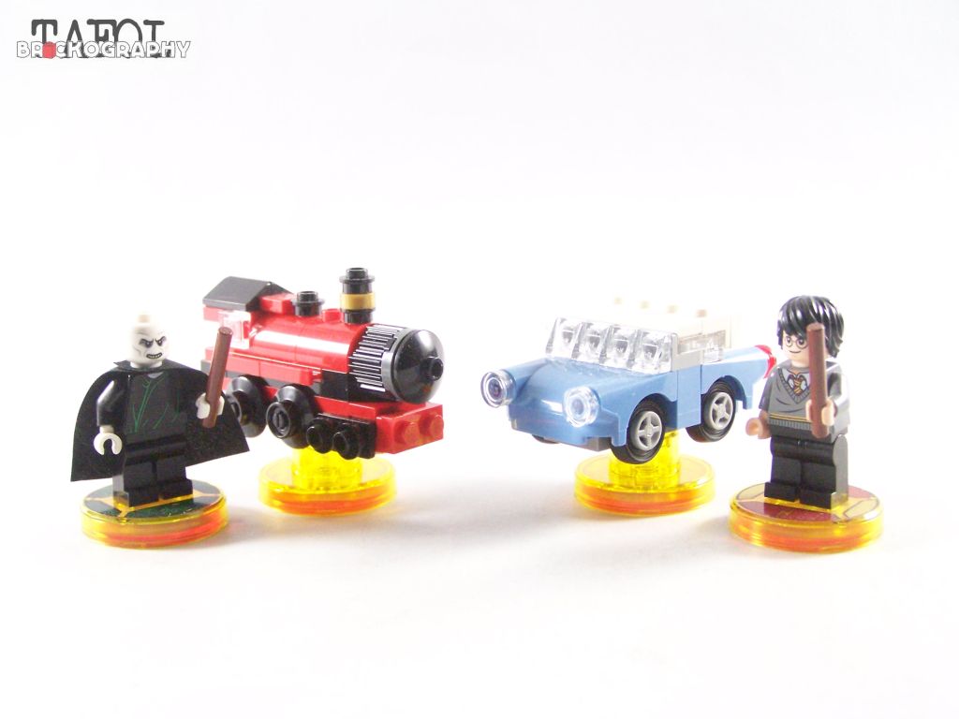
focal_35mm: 56
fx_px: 1551
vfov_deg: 26.1
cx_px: 480
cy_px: 360
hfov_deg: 34.3
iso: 400
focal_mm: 9.3
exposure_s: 1/60
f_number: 3.1
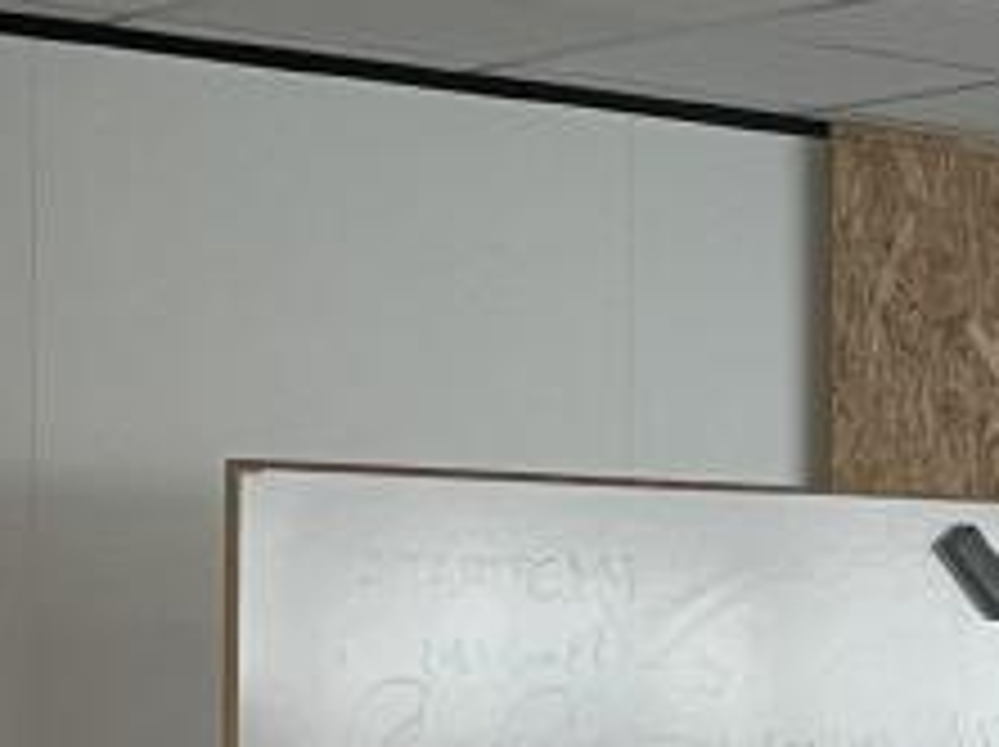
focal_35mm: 150
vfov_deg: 9.8
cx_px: 1930
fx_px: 4324
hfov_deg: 11.9
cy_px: 747
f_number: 1.6
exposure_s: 1/50
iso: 80
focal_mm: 4.2
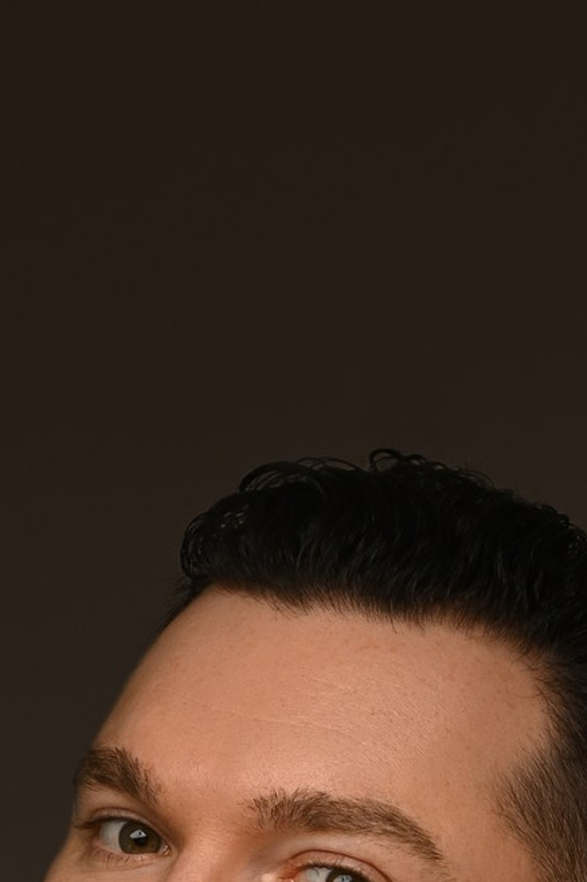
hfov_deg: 6.6
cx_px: 825
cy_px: 2017
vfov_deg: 9.1
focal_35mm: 205
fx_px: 5016
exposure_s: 1/160
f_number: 8
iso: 100
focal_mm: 35
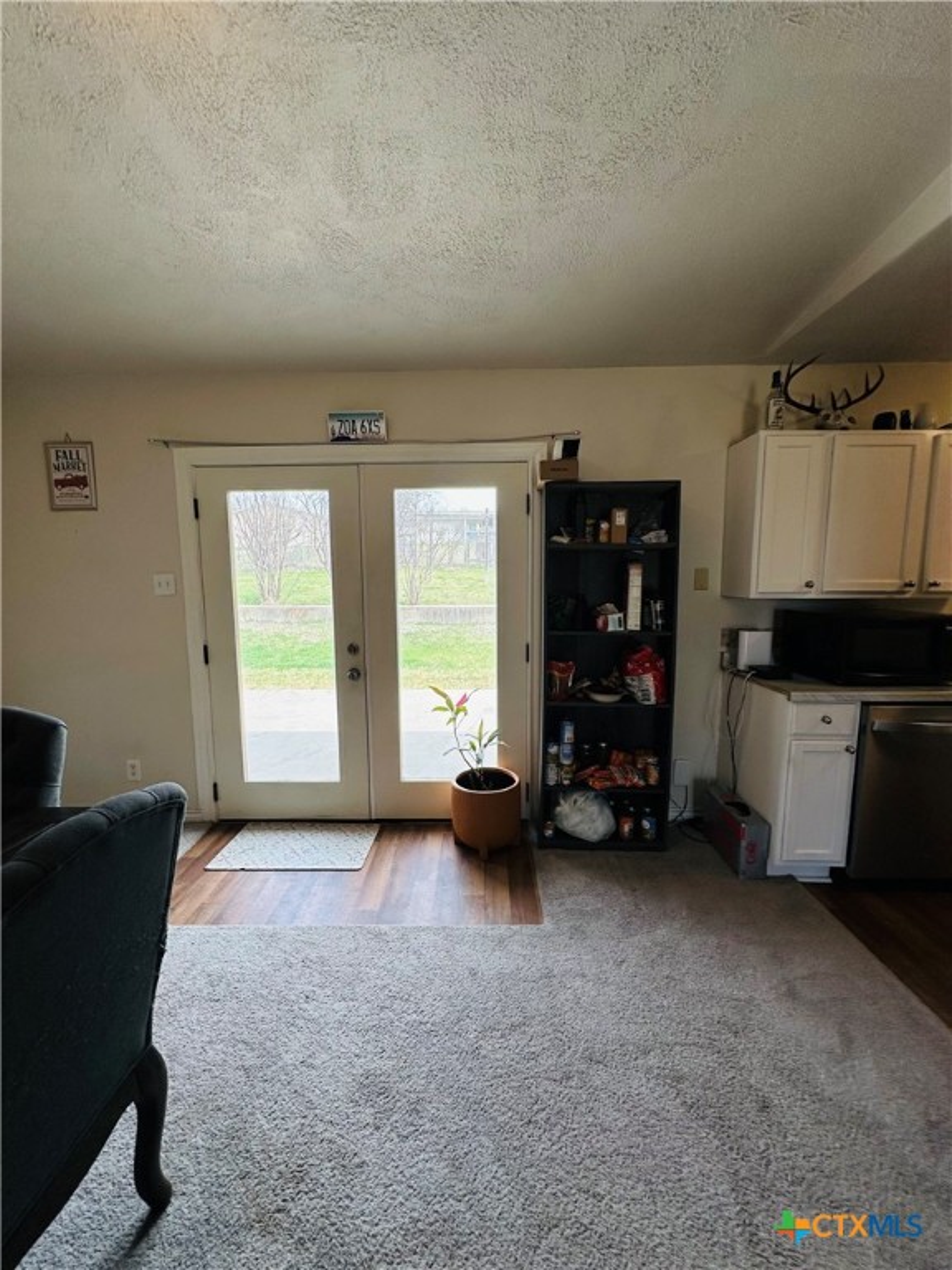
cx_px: 476
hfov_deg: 85.7
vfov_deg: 102.1
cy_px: 635
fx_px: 513
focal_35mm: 14
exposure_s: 1/215
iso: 40
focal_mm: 2.22
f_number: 2.2
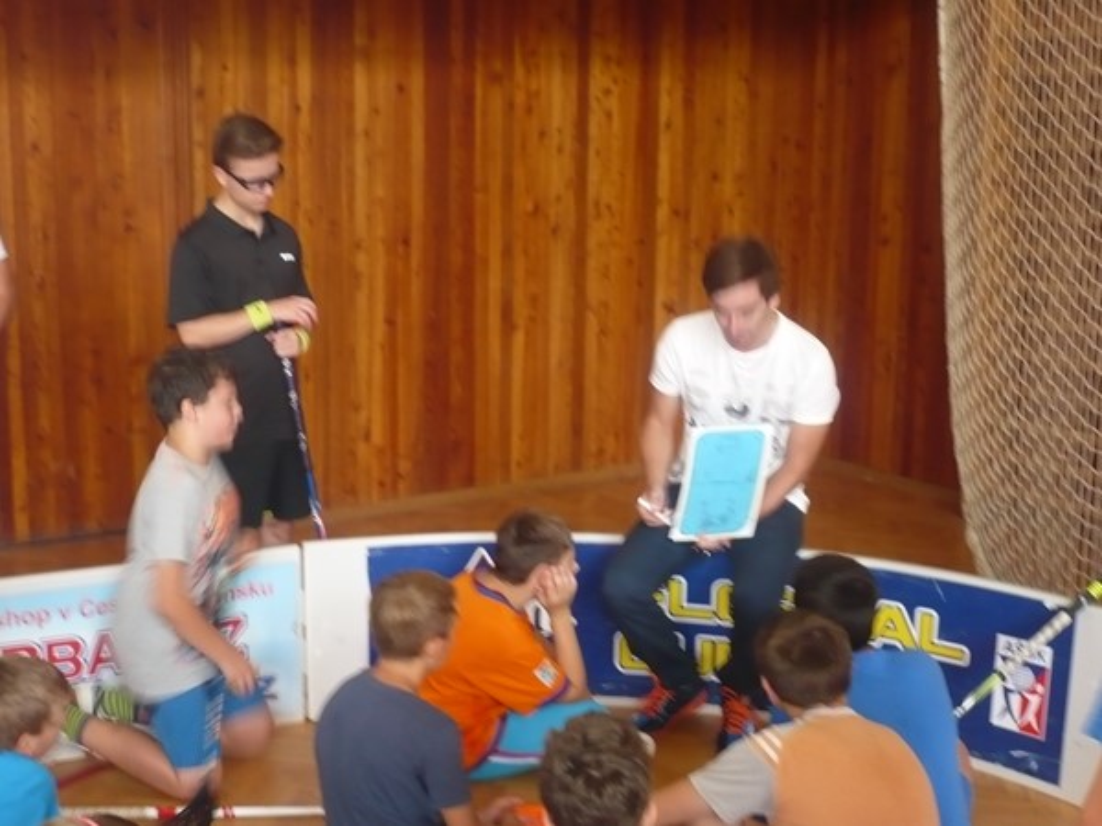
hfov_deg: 34.9
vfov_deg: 26.6
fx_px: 1751
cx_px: 551
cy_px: 413
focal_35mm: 55
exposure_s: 1/8
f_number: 3.5
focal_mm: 9.1
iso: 200
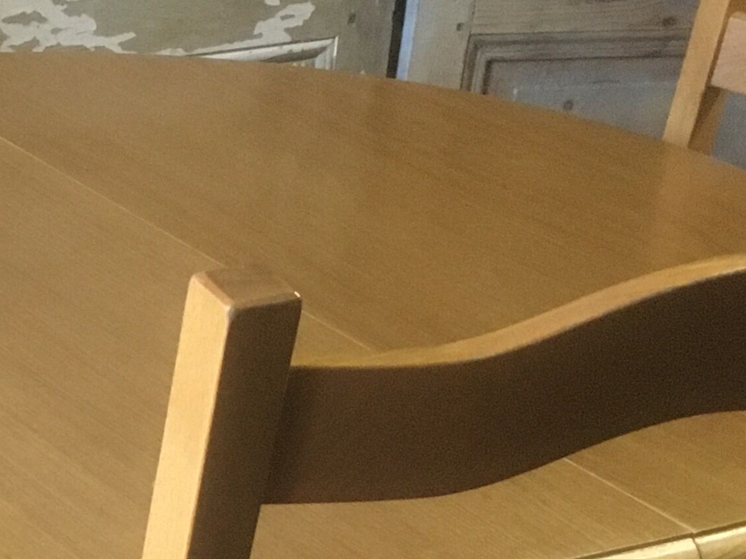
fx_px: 2219
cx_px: -130
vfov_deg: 13.8
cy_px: 736
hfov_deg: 18.2
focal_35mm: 103
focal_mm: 4.15
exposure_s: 1/17
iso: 250
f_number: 2.2
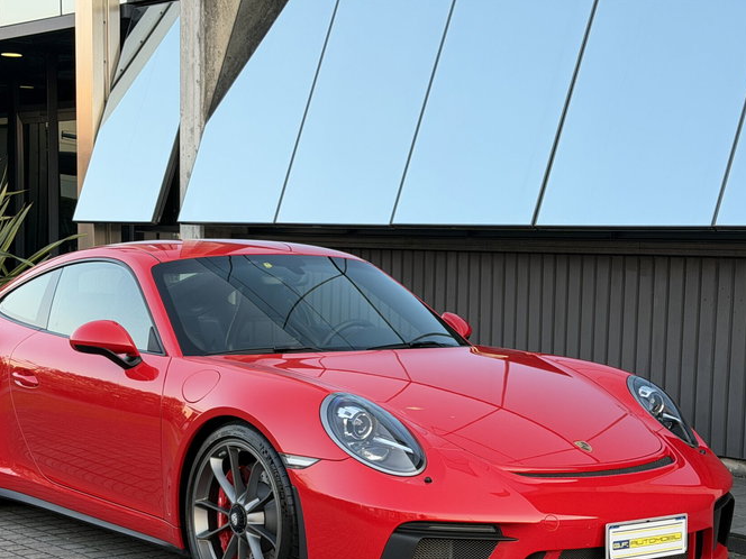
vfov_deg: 19.7
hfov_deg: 26.3
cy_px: 430
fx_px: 1595
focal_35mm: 74
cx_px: 321
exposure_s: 1/222
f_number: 1.78
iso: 64
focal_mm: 6.76
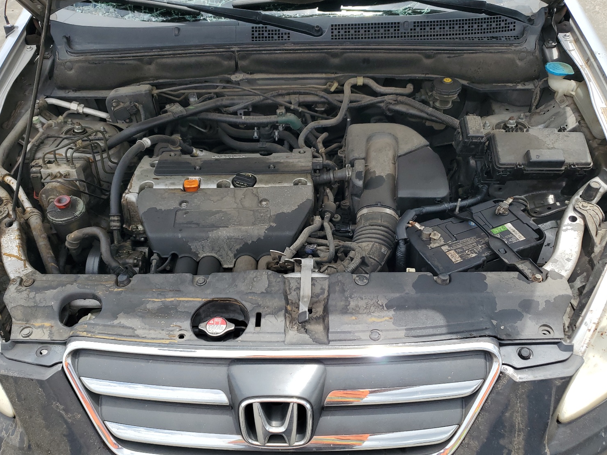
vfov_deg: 49.7
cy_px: 232
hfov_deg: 63.4
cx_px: 288
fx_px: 491
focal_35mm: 28
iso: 50
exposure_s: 1/1429
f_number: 1.5
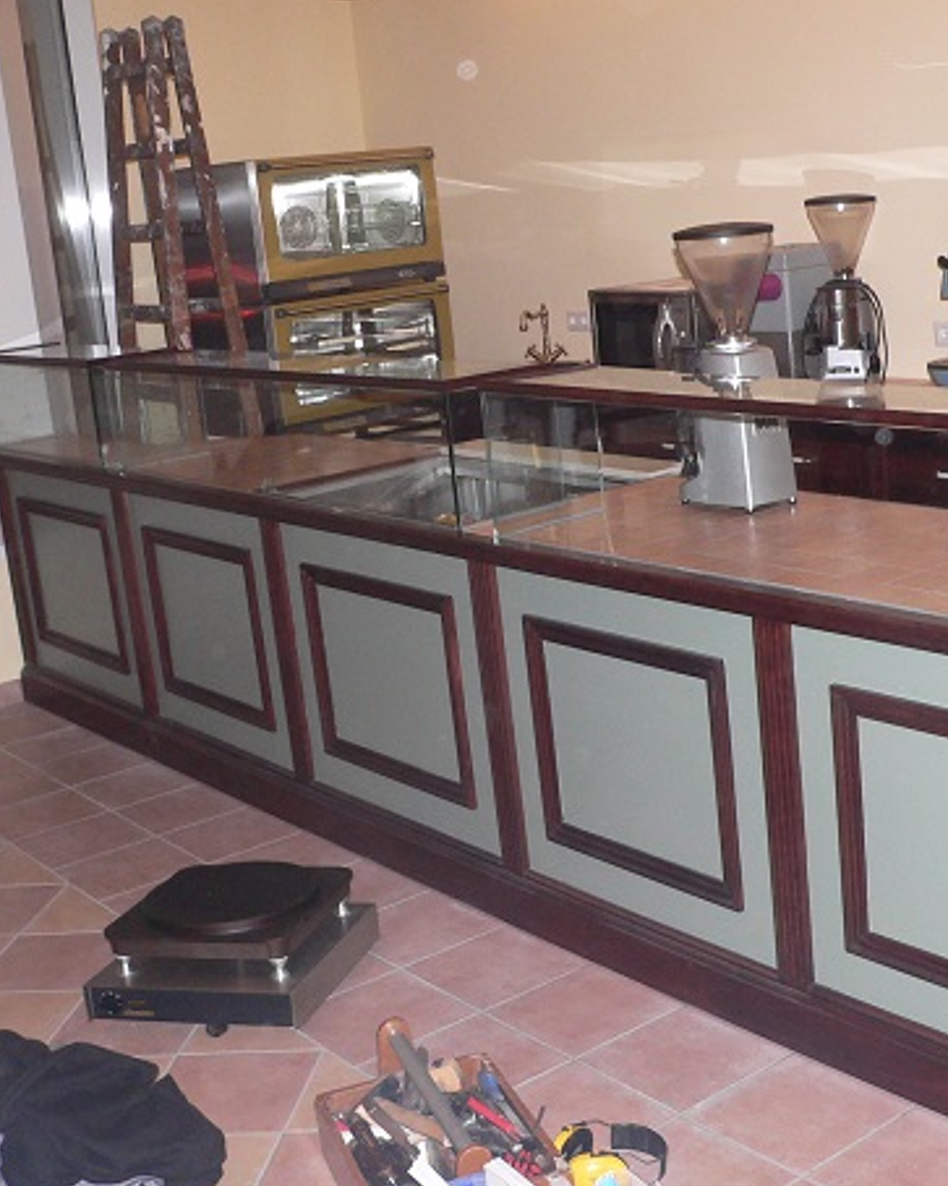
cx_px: 723
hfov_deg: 30.8
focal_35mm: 48
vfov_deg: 38.8
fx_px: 1684
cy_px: 594
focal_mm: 6
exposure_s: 1/60
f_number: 2.8
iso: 300
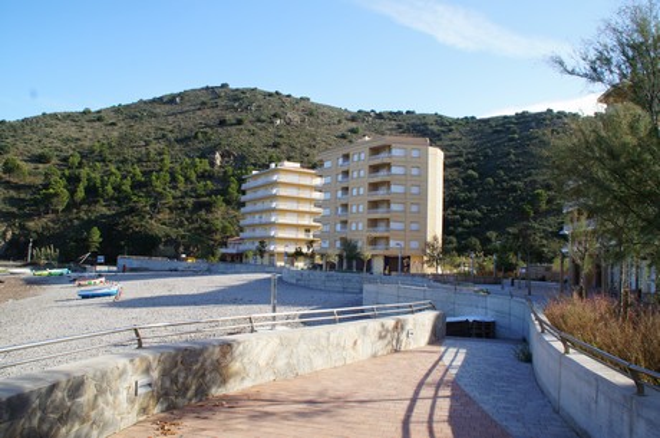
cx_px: 330
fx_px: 494
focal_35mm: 27
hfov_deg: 67.5
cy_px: 219
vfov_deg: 47.8
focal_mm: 18
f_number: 11
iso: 100
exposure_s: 1/60
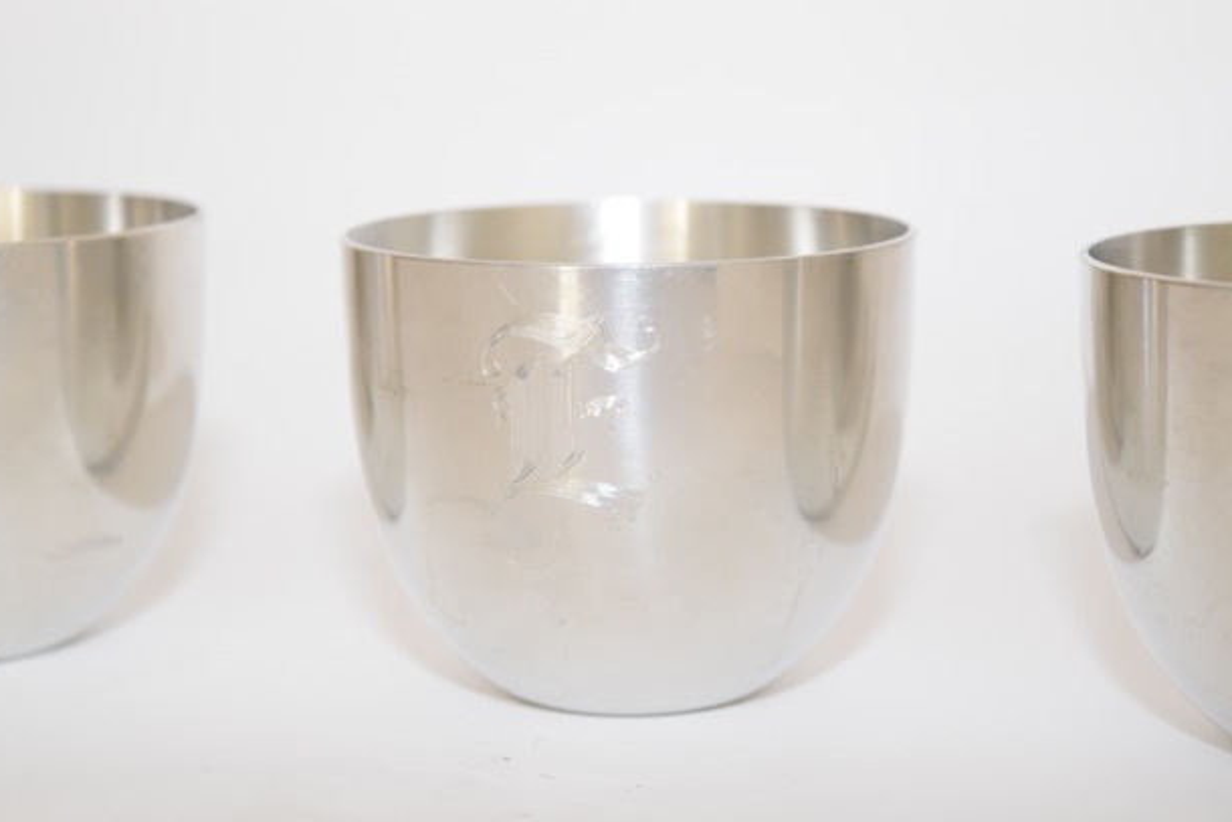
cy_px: 413
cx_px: 588
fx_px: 2962
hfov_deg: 23.5
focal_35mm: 87
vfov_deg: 15.8
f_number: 5.6
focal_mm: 55
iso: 1600
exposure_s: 1/125
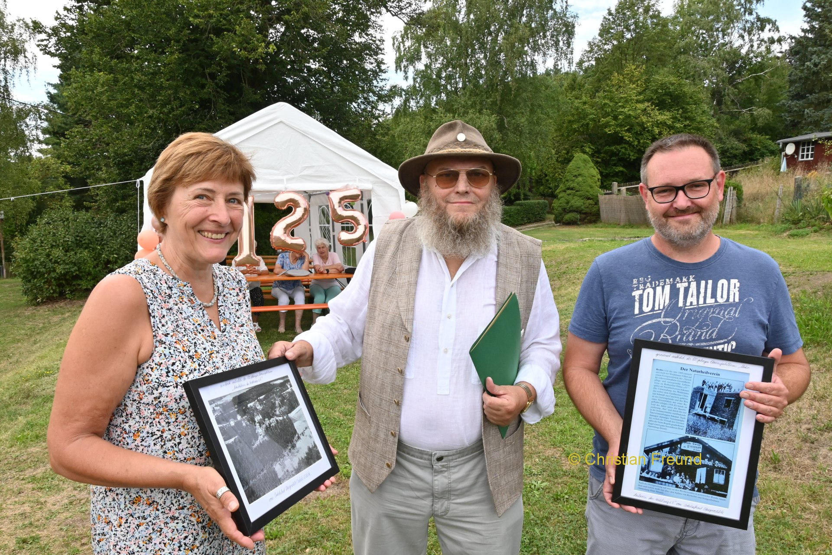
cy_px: 278
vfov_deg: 47.9
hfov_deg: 67.4
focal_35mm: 27
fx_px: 624
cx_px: 416
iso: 640
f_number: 14
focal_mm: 18
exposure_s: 1/200
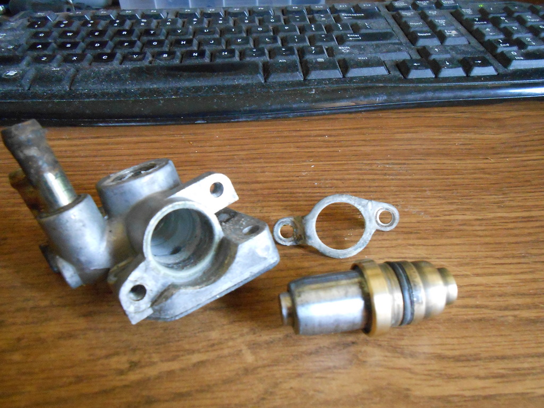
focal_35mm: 26
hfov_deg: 67.3
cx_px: 272
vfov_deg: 53.1
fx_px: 409
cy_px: 204
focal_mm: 4.6
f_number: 3.5
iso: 800
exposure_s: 1/5
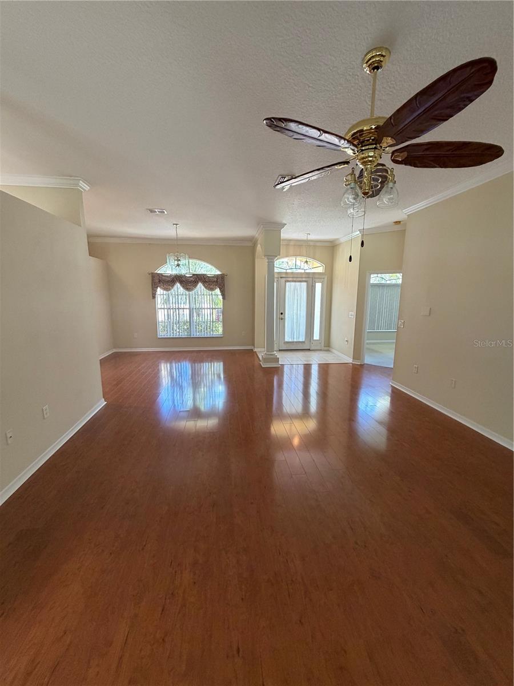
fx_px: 277
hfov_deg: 85.7
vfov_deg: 102.1
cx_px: 257
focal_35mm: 14
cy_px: 343
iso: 320
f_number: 2.2
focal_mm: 2.22
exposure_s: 1/60
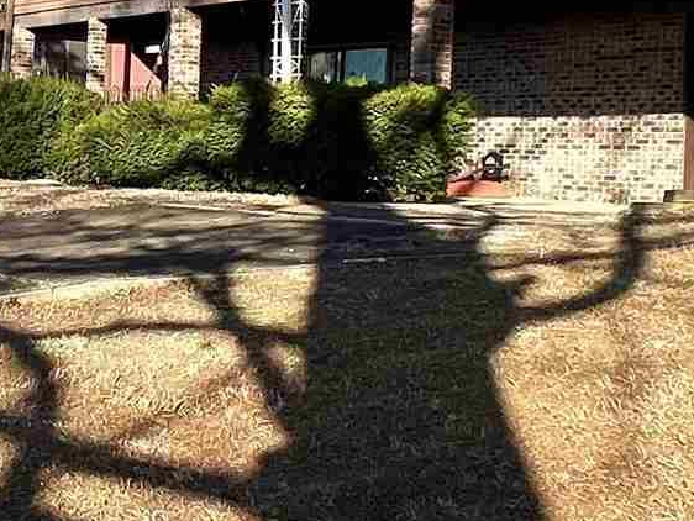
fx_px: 1424
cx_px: 110
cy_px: 170
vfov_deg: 20.7
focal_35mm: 71
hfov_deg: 26.7
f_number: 1.8
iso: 32
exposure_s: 1/943
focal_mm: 1.57
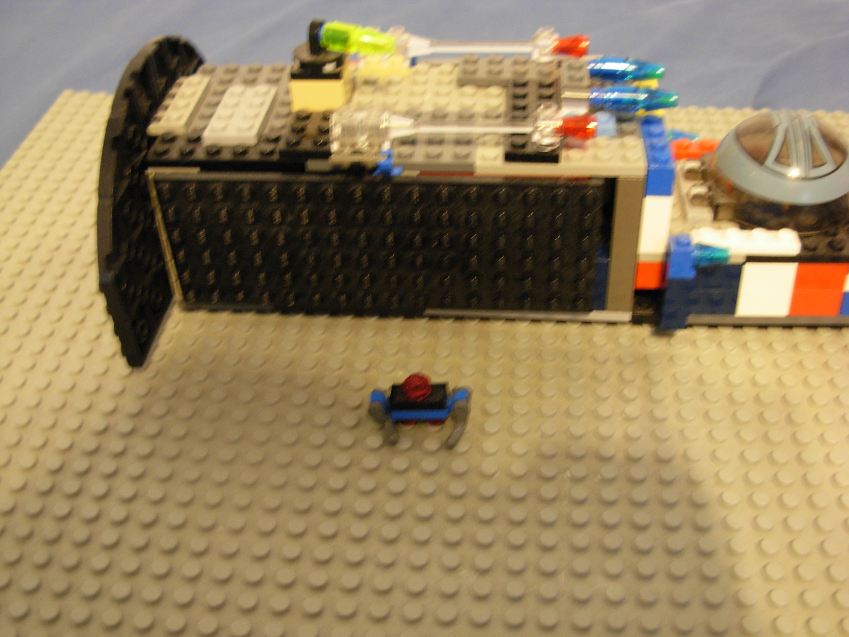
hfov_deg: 42.1
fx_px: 1104
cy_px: 318
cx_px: 424
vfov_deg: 32.2
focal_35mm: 45
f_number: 3.1
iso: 200
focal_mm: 7.5
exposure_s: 1/2.4
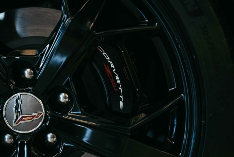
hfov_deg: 36.8
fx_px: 351
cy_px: 78
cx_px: 117
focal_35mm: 54
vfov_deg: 25.1
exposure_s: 1/125
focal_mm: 54
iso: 2500
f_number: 2.8
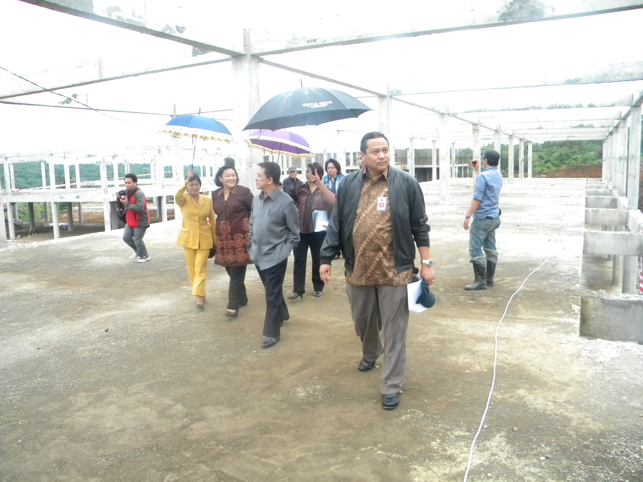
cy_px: 241
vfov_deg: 49.7
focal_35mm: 28
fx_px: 520
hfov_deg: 63.4
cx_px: 322
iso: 400
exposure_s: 1/447
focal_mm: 5
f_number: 3.5
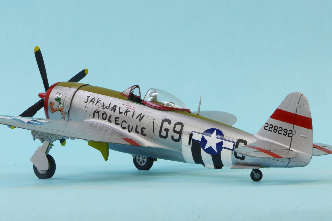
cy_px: 127
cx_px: 154
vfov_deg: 9.9
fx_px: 1272
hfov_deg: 14.9
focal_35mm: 138
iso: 100
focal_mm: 75
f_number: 29
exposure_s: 2.5
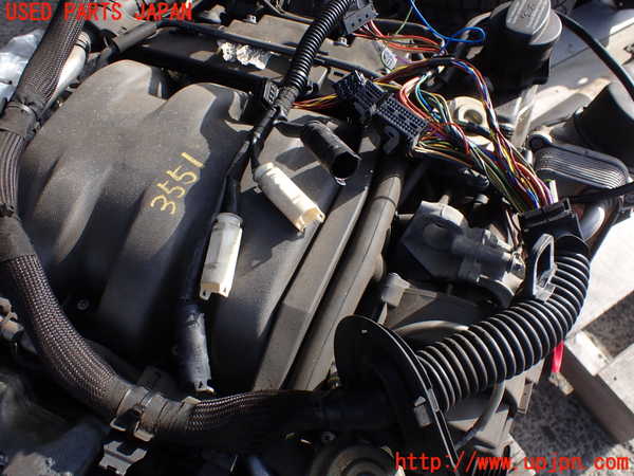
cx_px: 317
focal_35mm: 30
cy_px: 238
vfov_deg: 46.8
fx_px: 549
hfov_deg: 60.0
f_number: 3.2
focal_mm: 5.4
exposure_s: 1/500
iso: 100
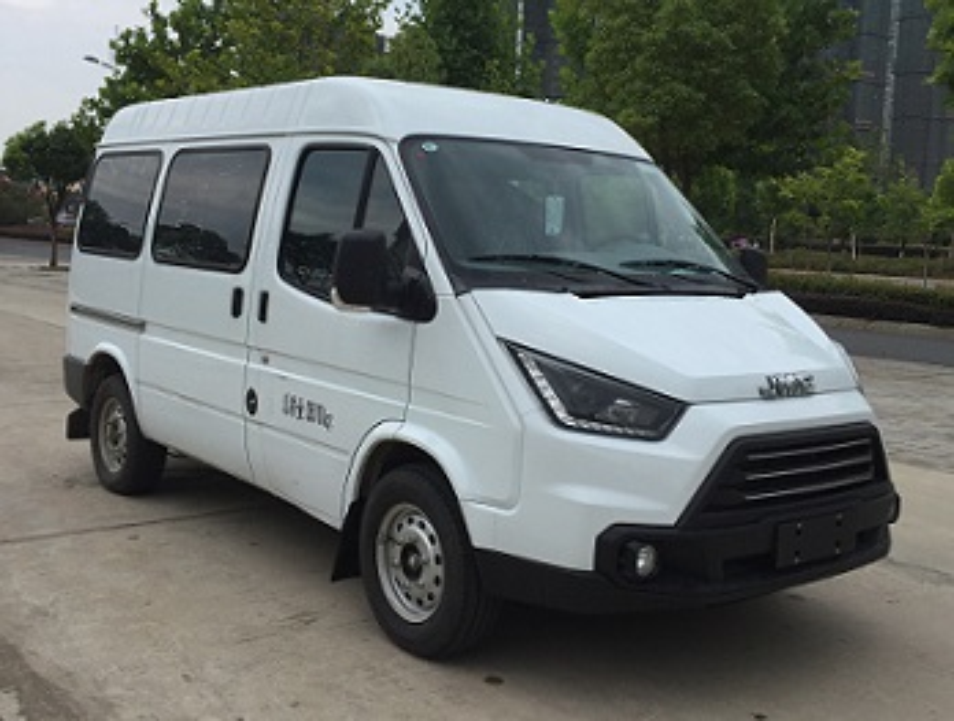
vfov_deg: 48.4
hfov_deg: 61.5
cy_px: 360
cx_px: 477
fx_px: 801
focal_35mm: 29
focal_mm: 4.15
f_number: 2.2
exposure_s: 1/1522
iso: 32
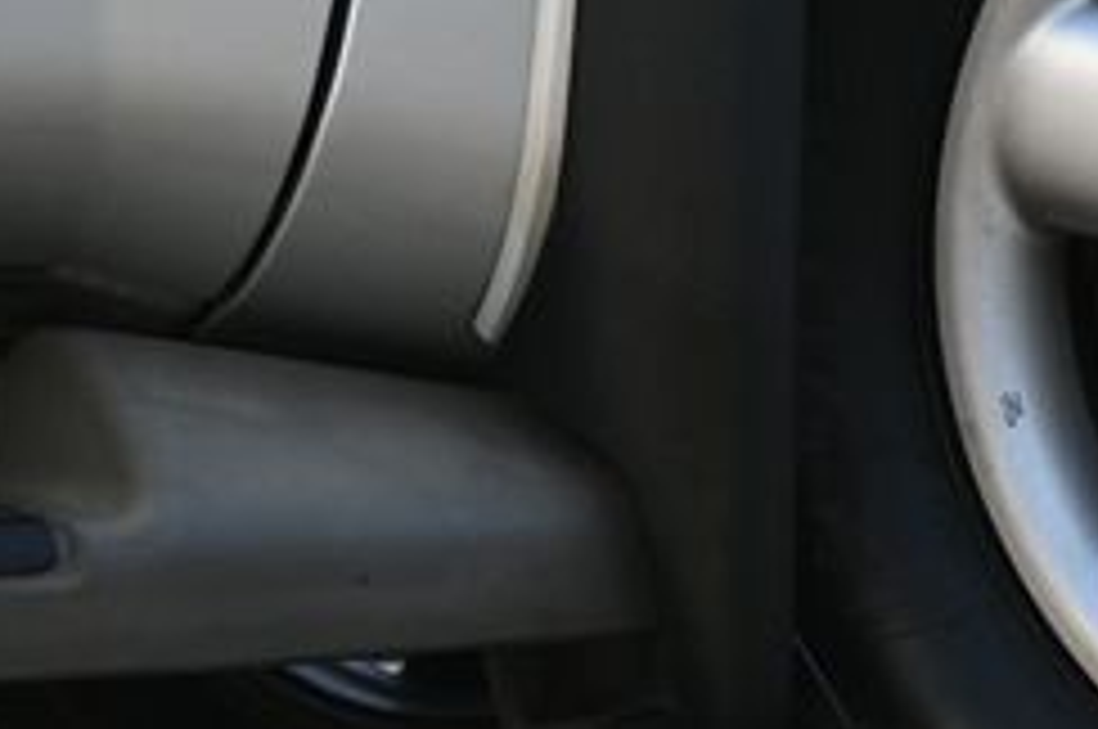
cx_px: 1269
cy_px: 270
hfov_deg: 12.5
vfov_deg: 8.5
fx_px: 4913
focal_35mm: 161
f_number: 5.6
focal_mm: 41
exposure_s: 1/250
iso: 200
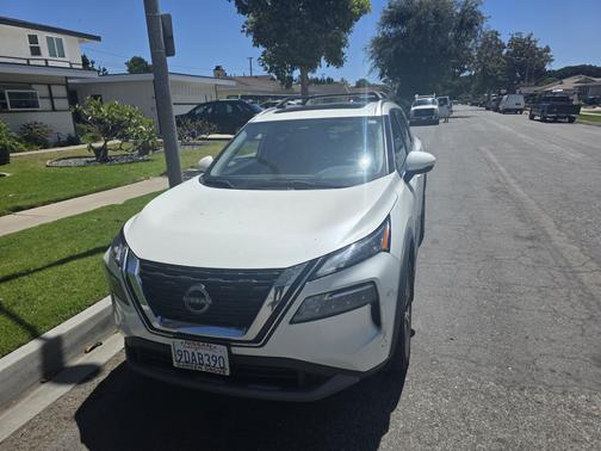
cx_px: 300
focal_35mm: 23
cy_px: 226
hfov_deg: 73.9
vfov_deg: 58.9
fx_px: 399
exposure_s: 1/7944
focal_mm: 6.3
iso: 64
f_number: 1.7
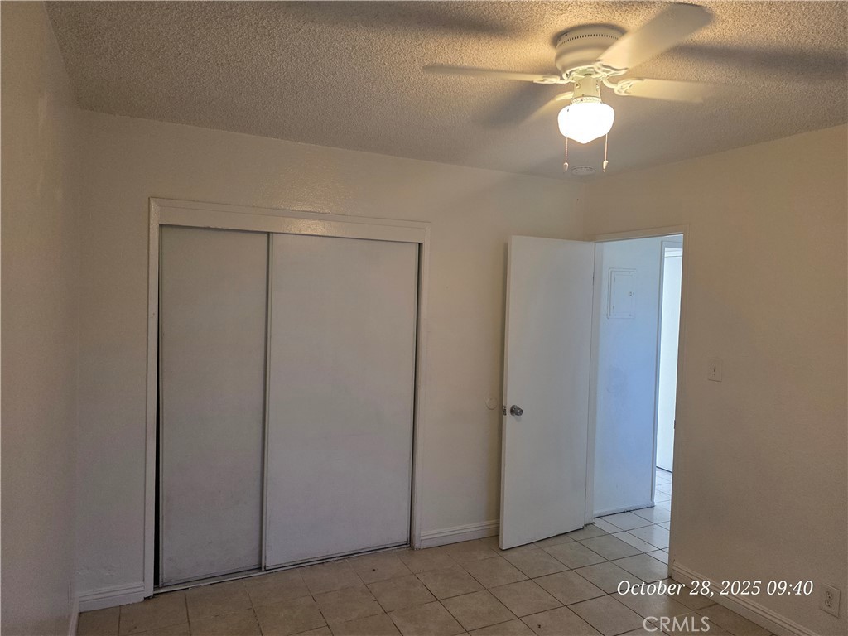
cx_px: 424
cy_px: 318
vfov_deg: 58.9
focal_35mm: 23
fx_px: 563
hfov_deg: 73.9
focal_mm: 6.3
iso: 250
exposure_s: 1/120
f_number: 1.7
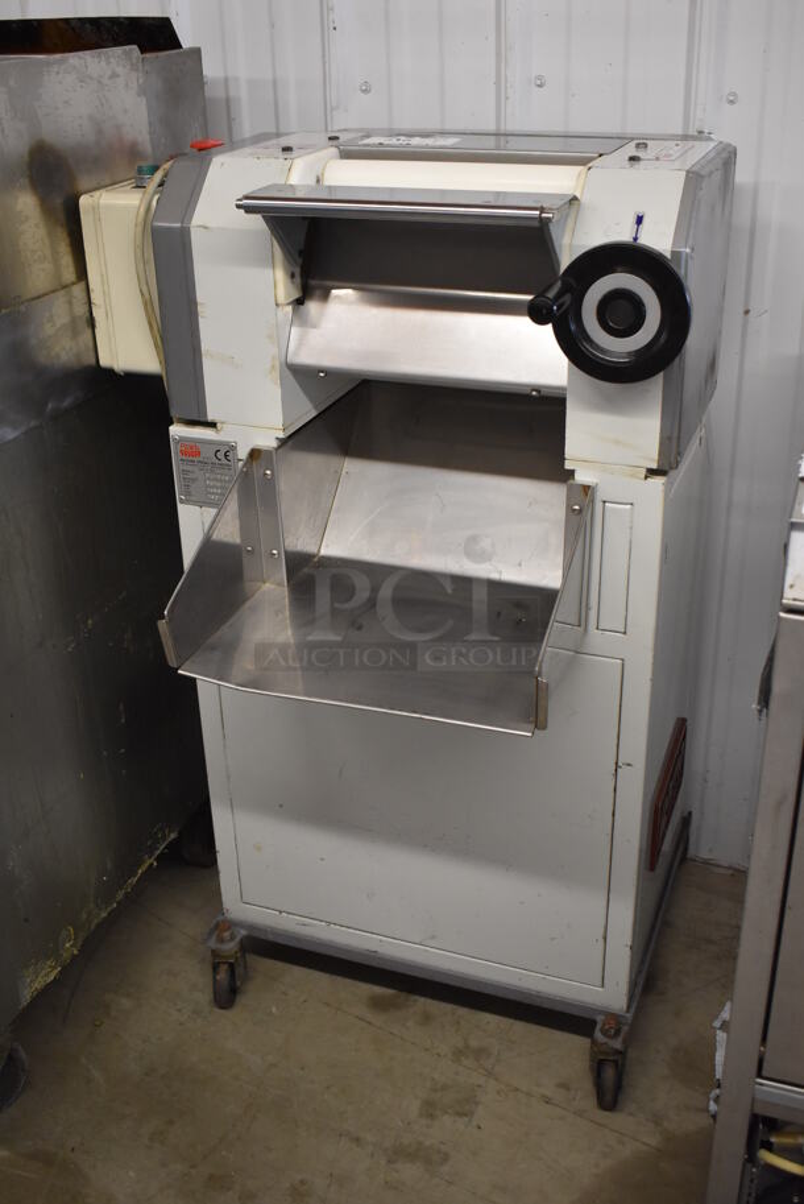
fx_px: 1254
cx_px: 402
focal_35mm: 38
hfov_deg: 35.5
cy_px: 602
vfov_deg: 51.3
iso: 1800
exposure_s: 1/125
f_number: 4
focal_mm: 25
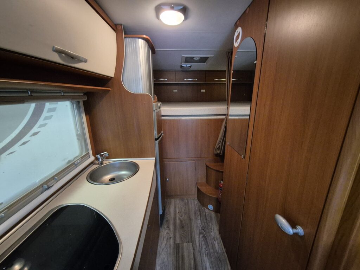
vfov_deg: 89.9
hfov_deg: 106.2
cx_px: 180
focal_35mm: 13
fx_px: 135
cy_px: 135
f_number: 2.2
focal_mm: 2.2
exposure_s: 1/25
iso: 1600
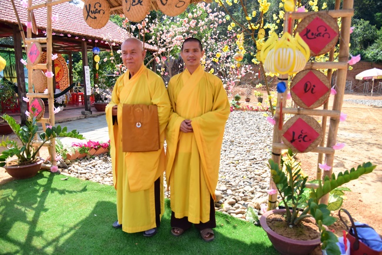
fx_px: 255
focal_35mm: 24
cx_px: 191
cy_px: 128
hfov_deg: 73.7
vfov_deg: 53.2
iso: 1600
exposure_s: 1/4000
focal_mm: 24
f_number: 4
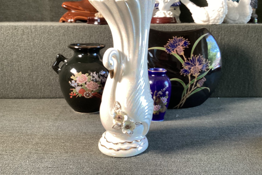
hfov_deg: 57.2
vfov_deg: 40.0
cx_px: 131
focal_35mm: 33
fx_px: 240
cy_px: 80
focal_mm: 3.3
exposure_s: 1/60
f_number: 2.4
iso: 80
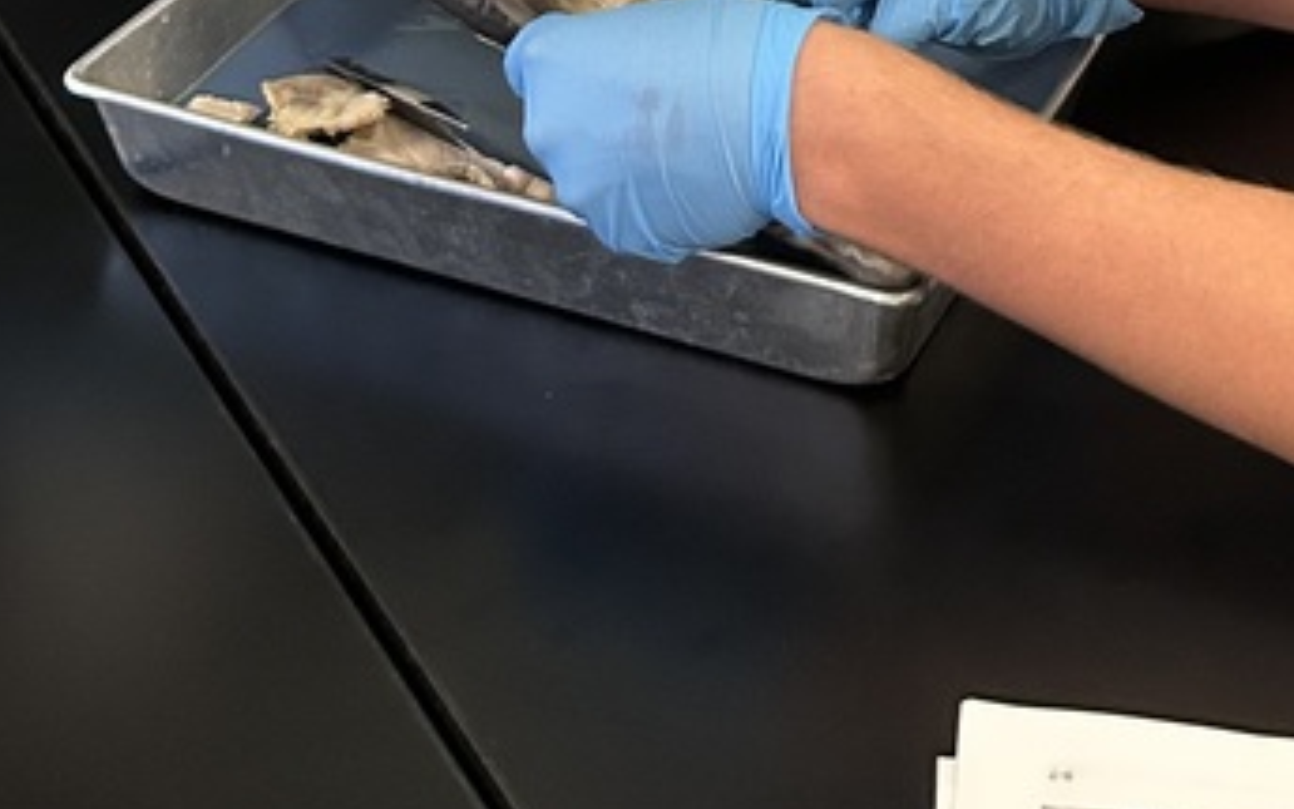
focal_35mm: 82
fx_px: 2892
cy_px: -643
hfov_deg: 25.2
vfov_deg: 14.1
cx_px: 782
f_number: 1.5
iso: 400
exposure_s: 1/60
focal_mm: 5.7
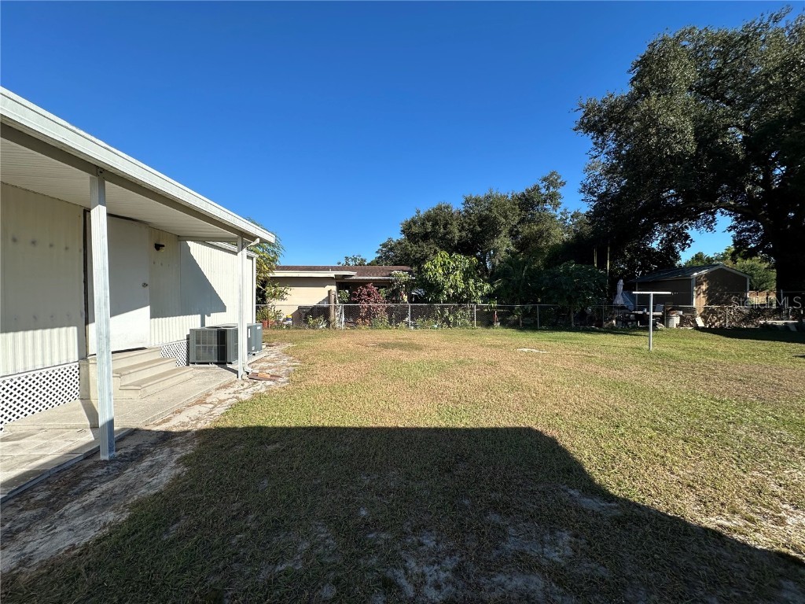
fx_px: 326
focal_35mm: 14
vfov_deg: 85.7
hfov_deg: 102.1
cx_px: 402
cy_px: 302
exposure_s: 1/1742
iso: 40
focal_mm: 2.22
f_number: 2.2
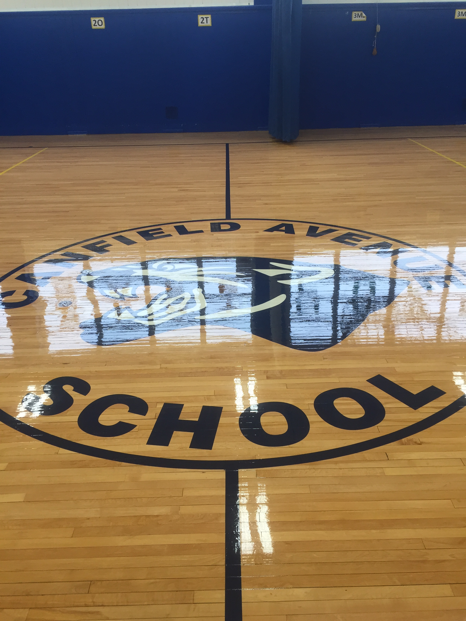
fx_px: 521
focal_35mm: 29
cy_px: 310
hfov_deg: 48.2
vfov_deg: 61.7
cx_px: 233
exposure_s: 1/40
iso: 32
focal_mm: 4.15
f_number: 2.2
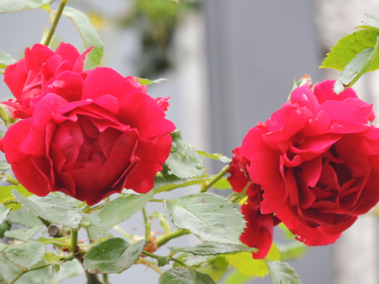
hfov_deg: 2.8
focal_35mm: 700
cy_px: 142
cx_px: 190
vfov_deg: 2.1
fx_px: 7664
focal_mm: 124.8
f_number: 5
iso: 320
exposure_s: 1/400
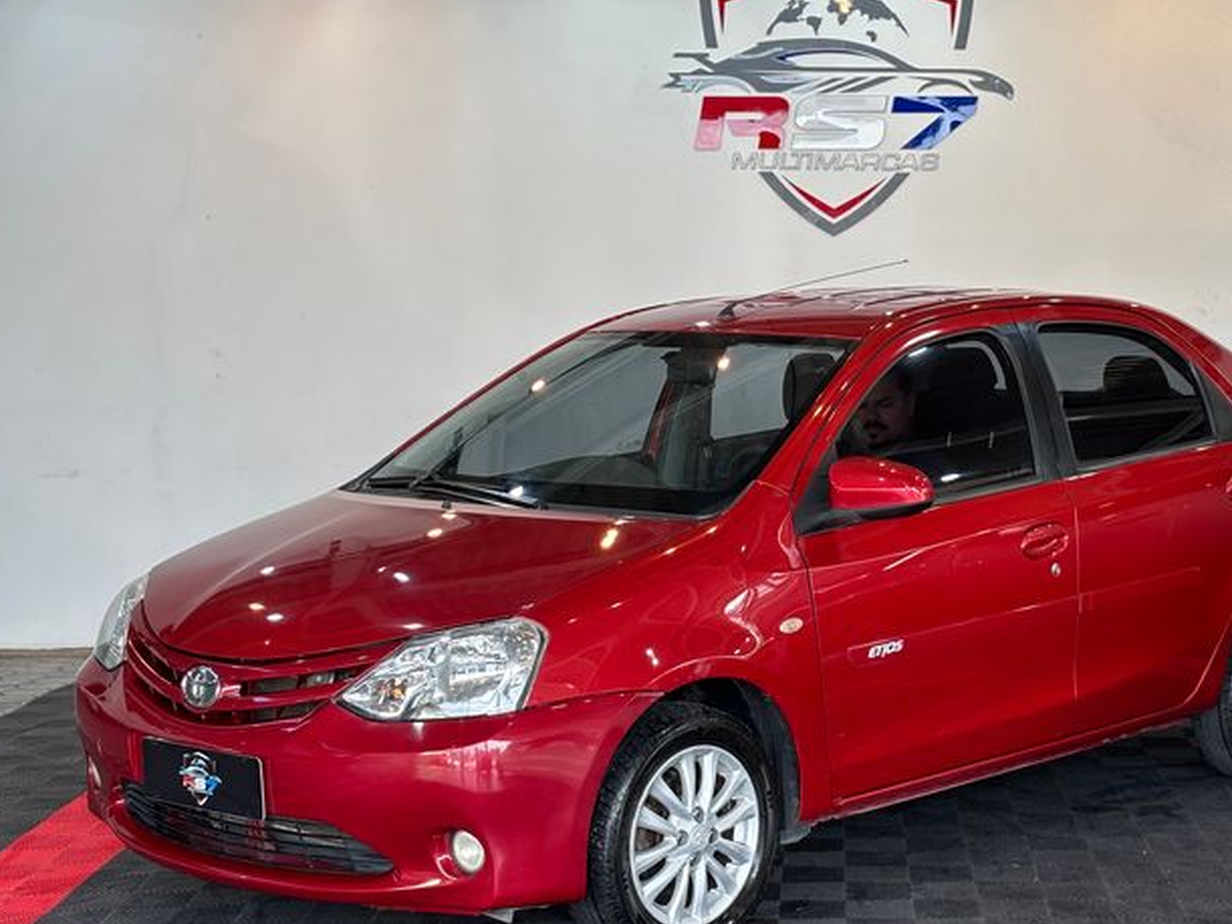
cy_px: 529
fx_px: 2455
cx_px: 790
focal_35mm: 69
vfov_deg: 21.3
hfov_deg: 28.0
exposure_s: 1/153
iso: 32
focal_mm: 5.96
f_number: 1.6
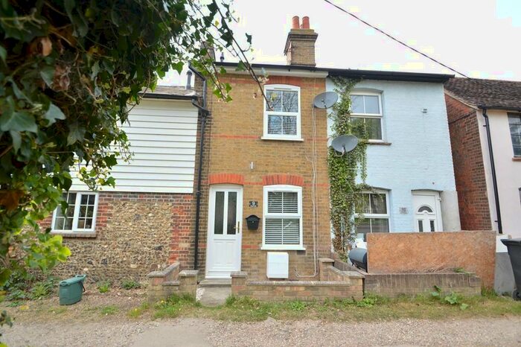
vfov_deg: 77.3
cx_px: 260
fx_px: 217
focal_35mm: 15
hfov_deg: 100.4
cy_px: 174
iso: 100
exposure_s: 1/100
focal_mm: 10
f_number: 5
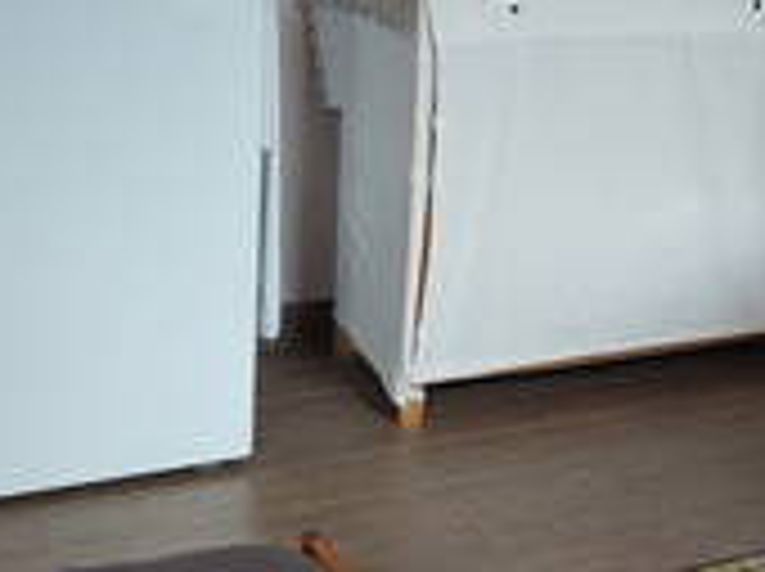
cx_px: 644
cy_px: -9
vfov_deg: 26.0
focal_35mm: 53
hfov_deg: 34.7
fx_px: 1170
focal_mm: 5.23
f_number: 1.8
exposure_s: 1/50
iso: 160
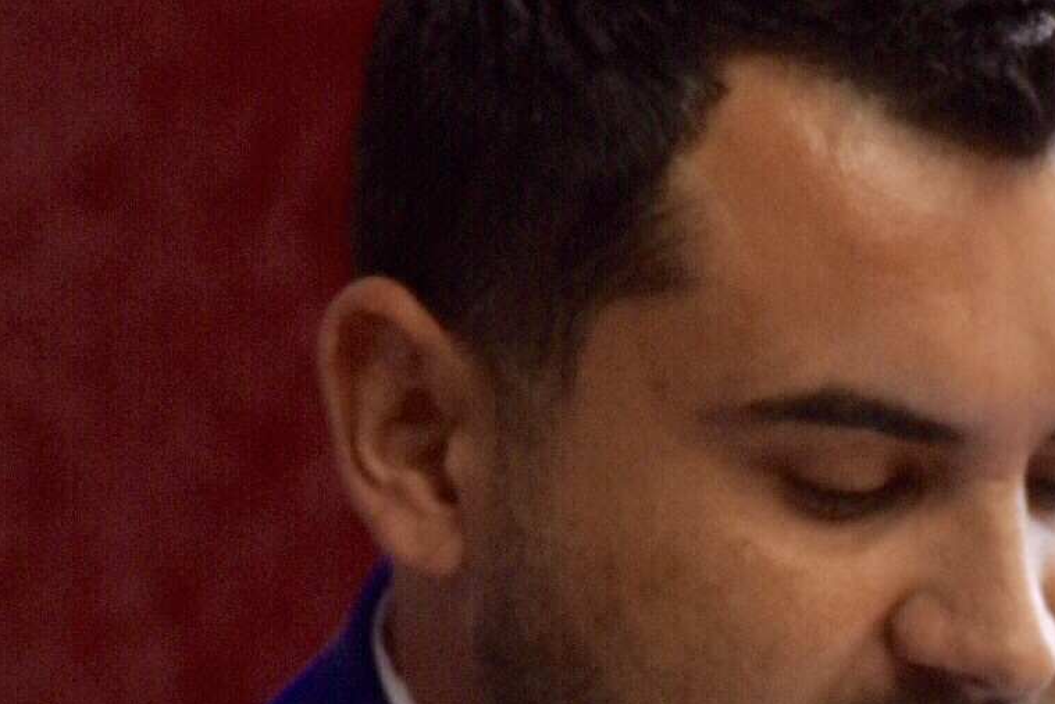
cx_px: 1774
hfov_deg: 3.1
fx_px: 19516
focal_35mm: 666
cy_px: 1446
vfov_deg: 2.1
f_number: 4.5
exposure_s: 1/10
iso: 250
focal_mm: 112
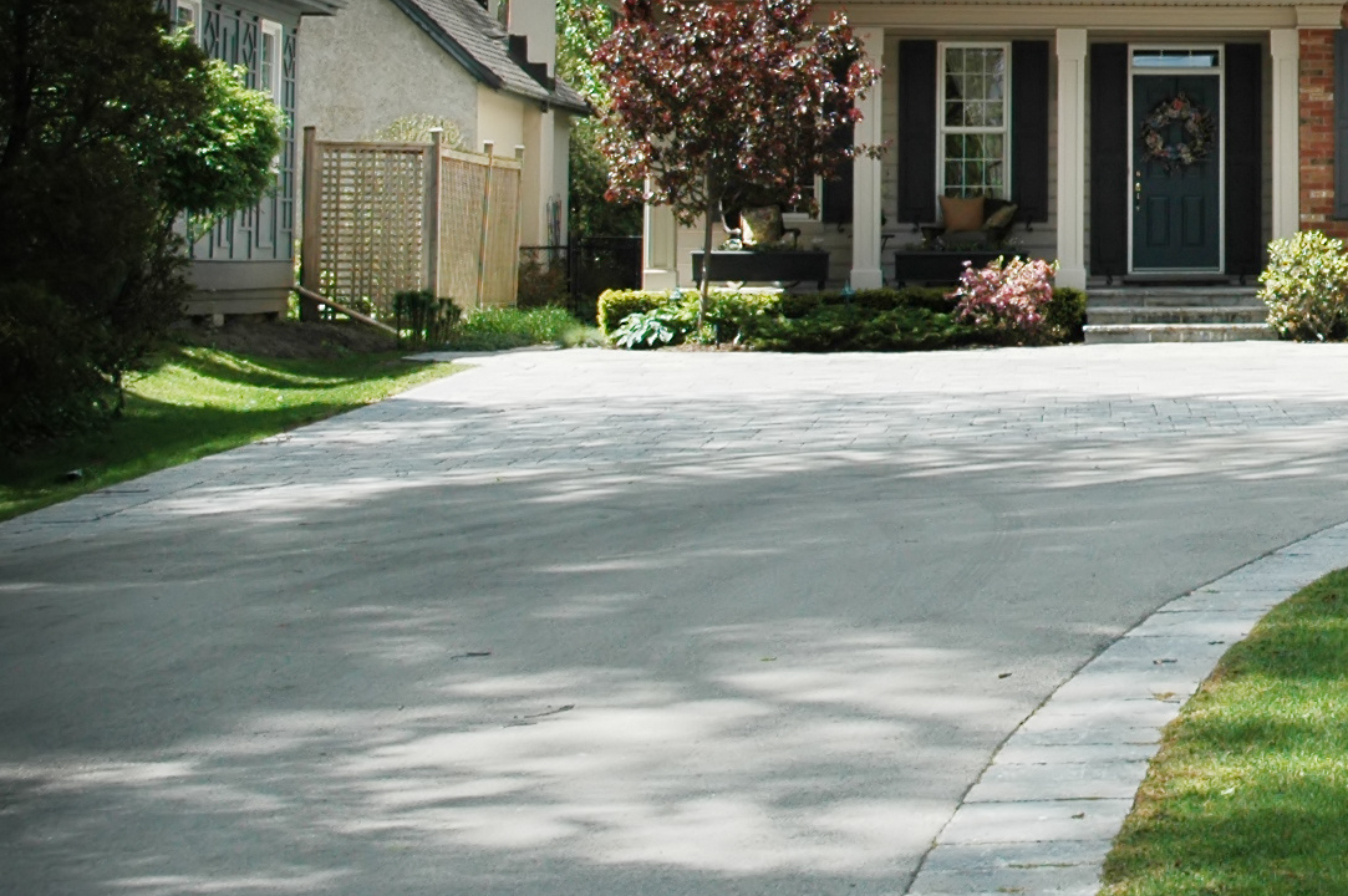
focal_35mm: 100
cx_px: 1770
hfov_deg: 18.9
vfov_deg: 13.5
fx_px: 3741
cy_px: -22
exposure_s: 1/250
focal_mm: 24
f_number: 9
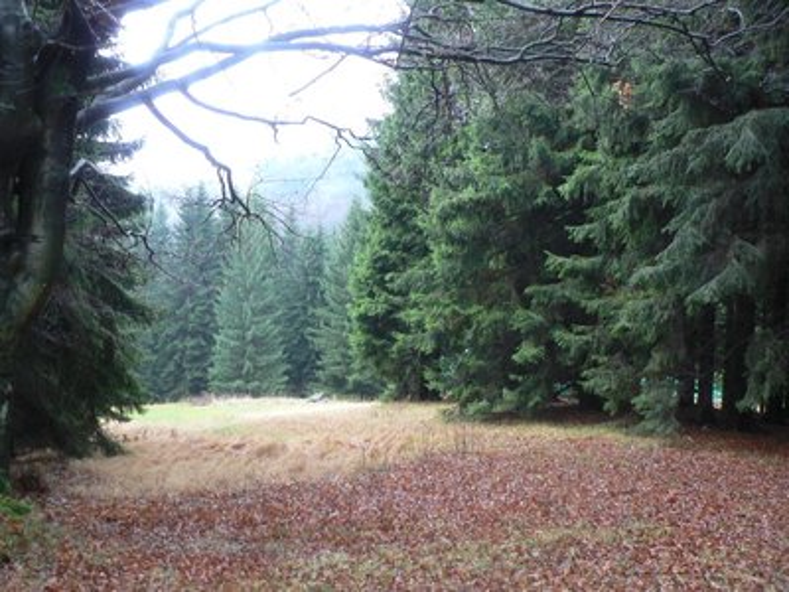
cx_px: 394
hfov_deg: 44.8
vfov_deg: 34.3
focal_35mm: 42
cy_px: 296
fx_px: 957
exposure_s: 1/25
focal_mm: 7
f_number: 2.8
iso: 200
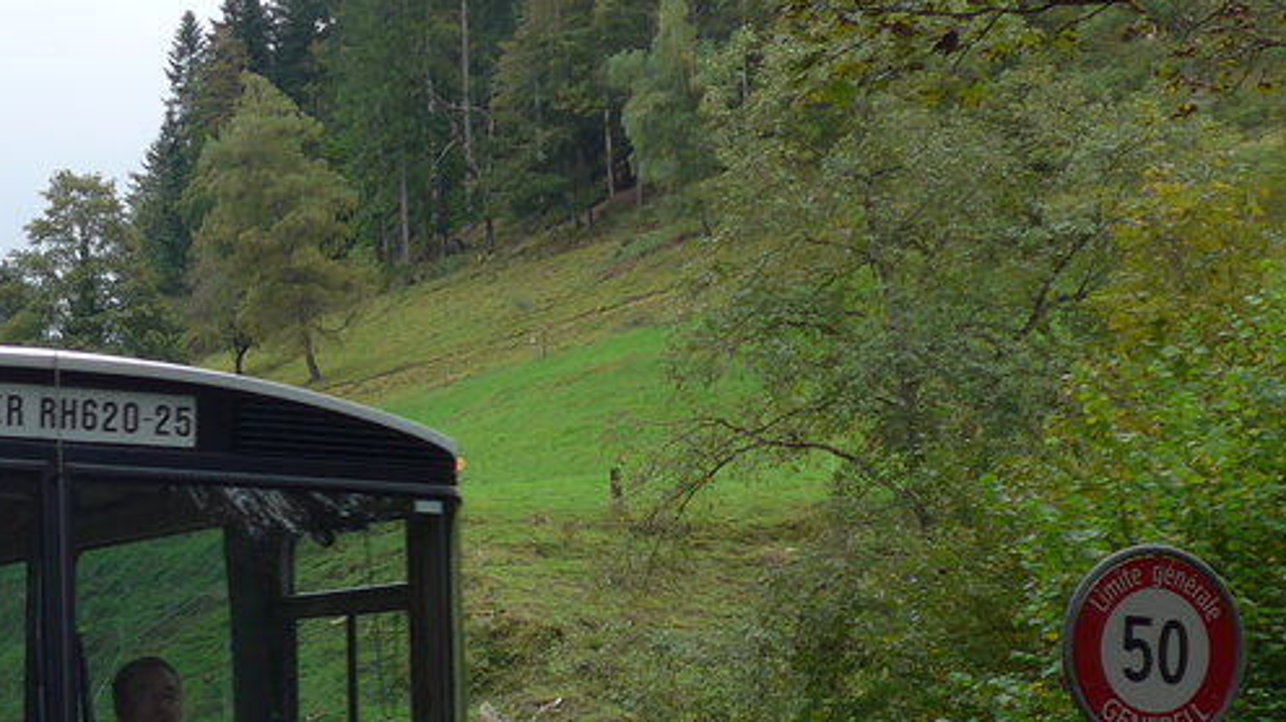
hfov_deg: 20.1
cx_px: -8
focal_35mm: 103
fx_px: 3511
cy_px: 644
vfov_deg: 11.7
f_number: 2.8
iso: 80
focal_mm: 8
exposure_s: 1/200
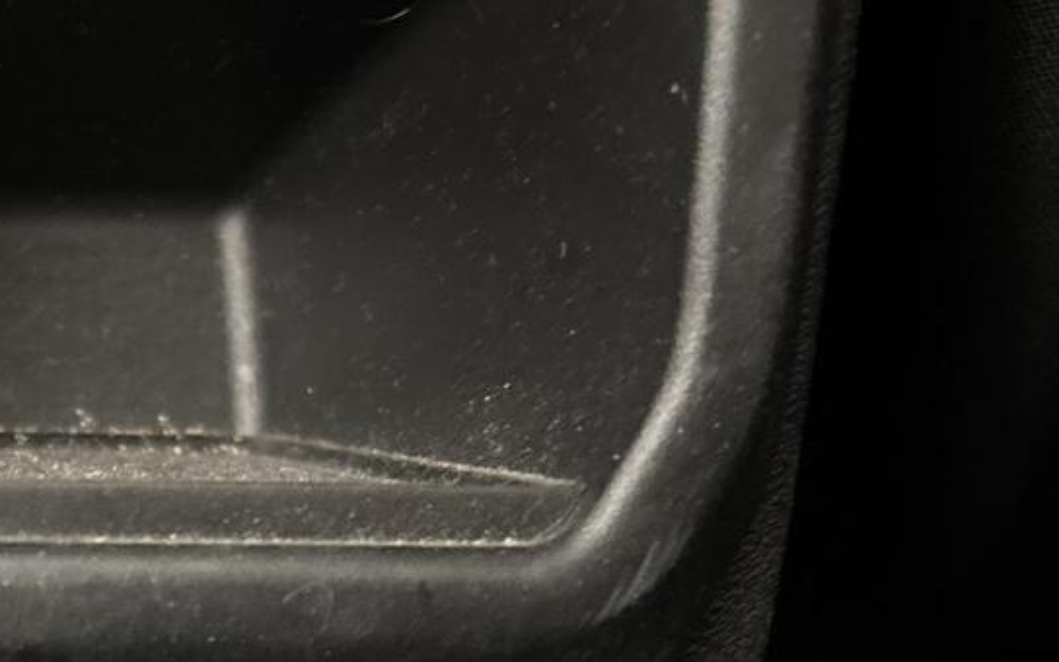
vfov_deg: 17.3
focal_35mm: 73
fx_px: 2107
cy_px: 720
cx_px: -232
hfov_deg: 25.2
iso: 1000
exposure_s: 1/17
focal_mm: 5.96
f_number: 1.6
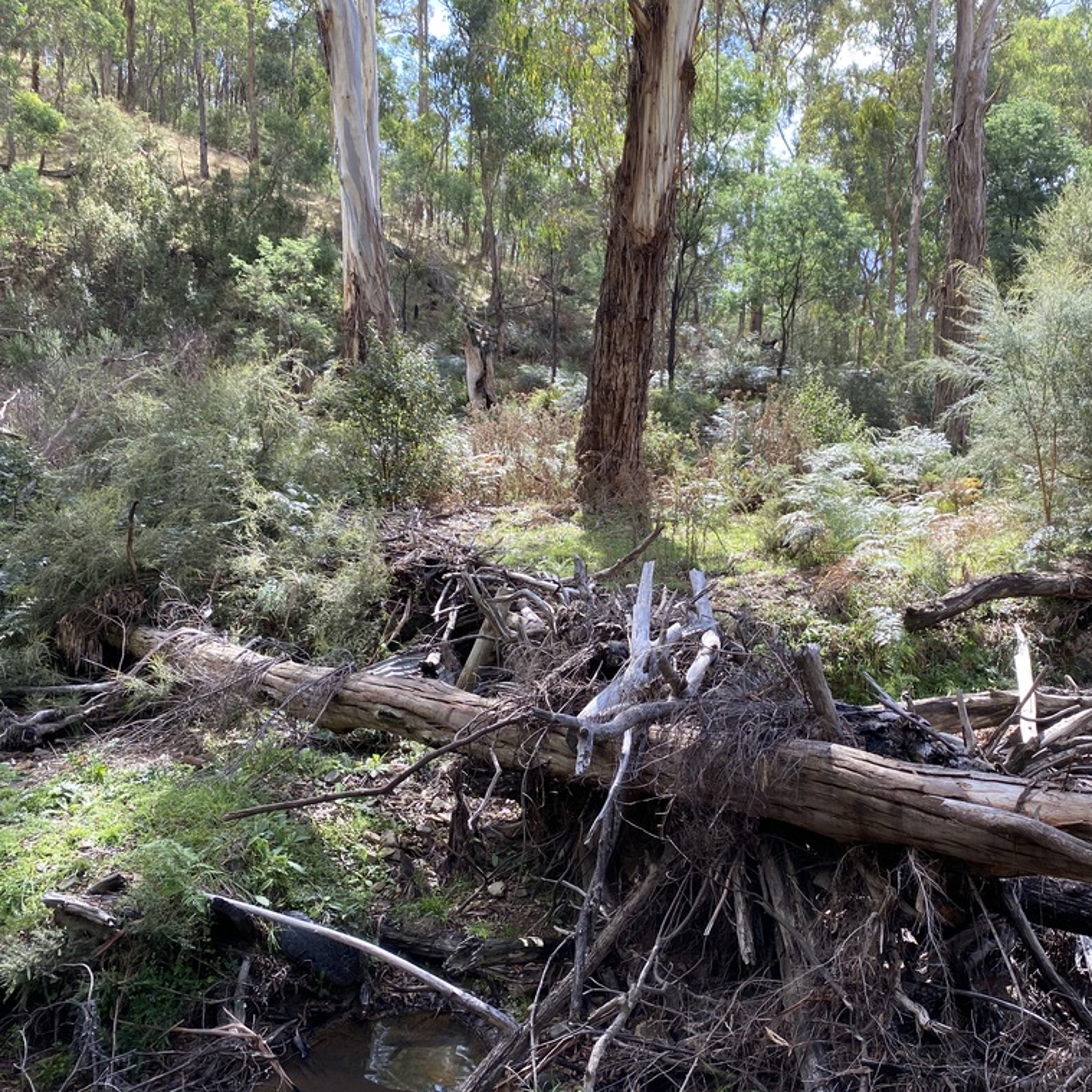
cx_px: 672
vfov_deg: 52.5
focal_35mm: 31
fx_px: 1106
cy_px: 545
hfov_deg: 52.1
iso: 32
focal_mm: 4.25
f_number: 1.8
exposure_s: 1/339
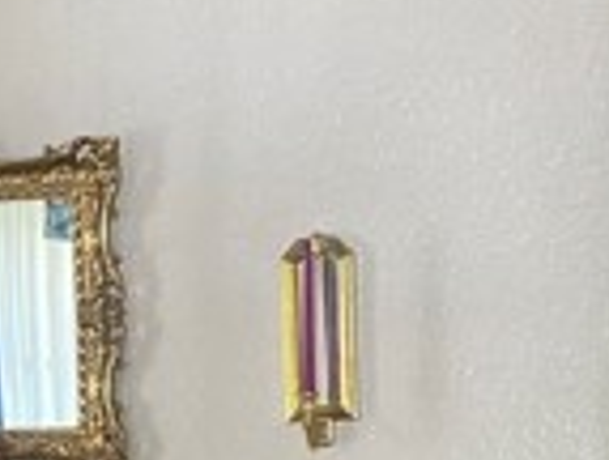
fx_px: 2046
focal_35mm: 116
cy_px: 681
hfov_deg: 16.8
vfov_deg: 12.2
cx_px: 102
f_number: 1.8
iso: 500
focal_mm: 4.25
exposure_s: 1/56
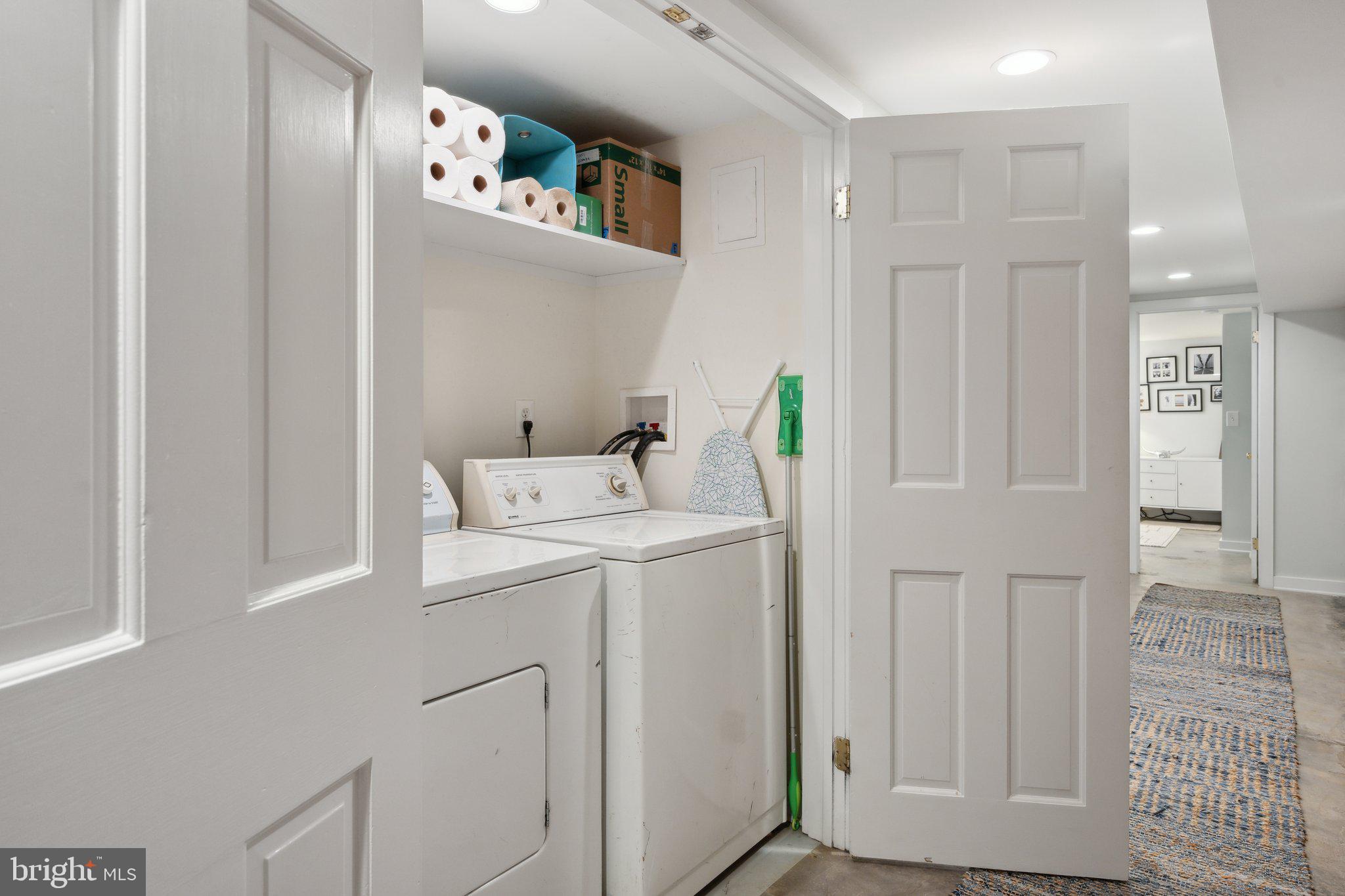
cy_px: 448
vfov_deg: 61.9
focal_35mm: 20
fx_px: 747
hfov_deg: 84.0
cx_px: 672
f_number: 7.1
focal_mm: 20
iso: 400
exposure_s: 1/15
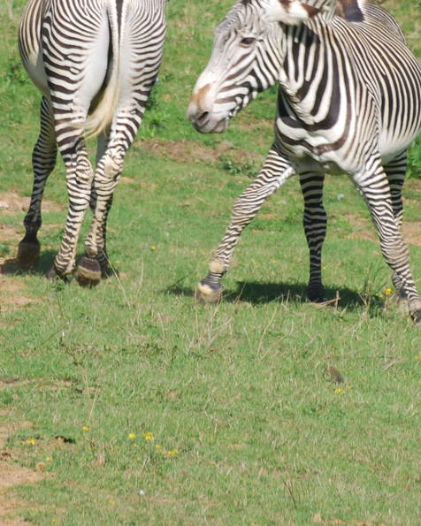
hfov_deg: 1.4
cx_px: 184
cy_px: 63
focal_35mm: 1137
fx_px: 17709
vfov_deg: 1.7
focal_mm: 300
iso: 100
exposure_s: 1/200
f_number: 8
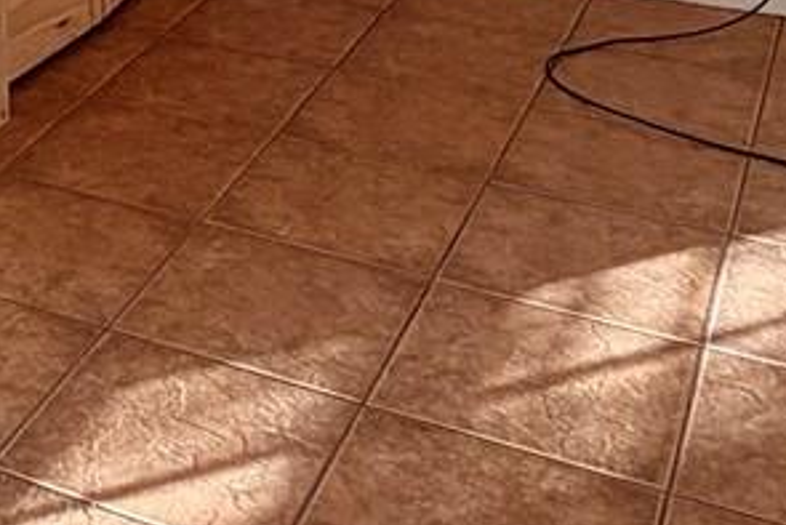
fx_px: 1726
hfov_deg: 23.6
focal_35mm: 79
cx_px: -133
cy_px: -477
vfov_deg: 14.7
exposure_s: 1/120
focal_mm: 2.22
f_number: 2.2
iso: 80
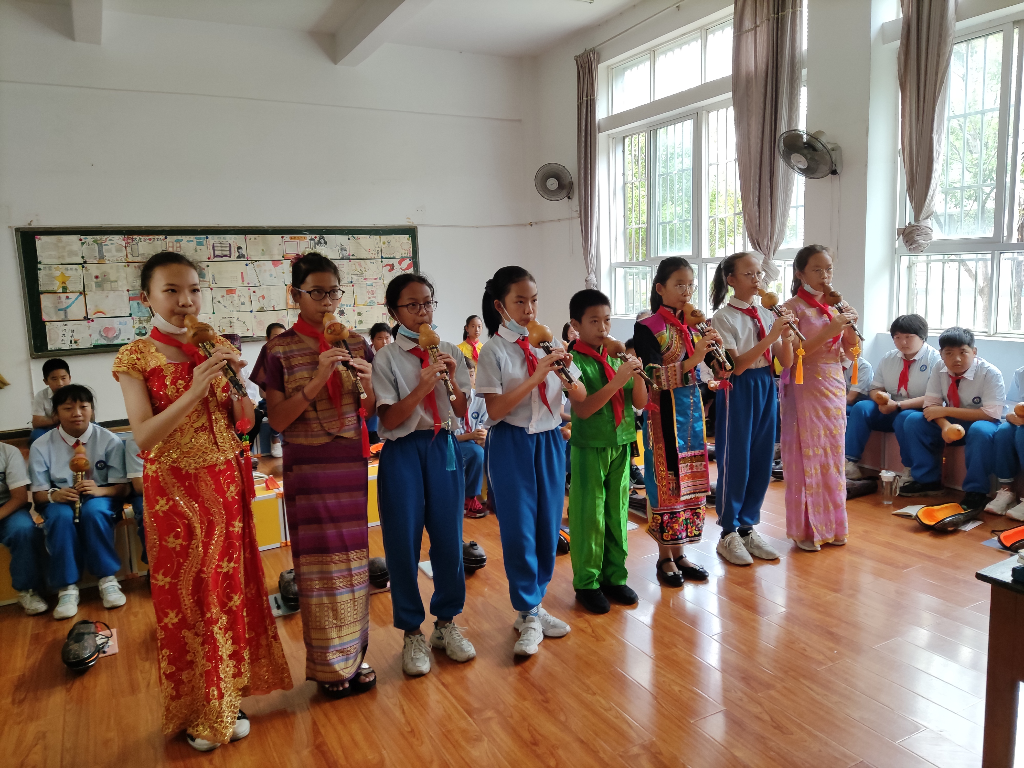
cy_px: 384
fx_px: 740
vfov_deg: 54.9
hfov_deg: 69.4
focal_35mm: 25
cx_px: 512
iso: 137
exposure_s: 1/50
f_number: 1.79
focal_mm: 4.71
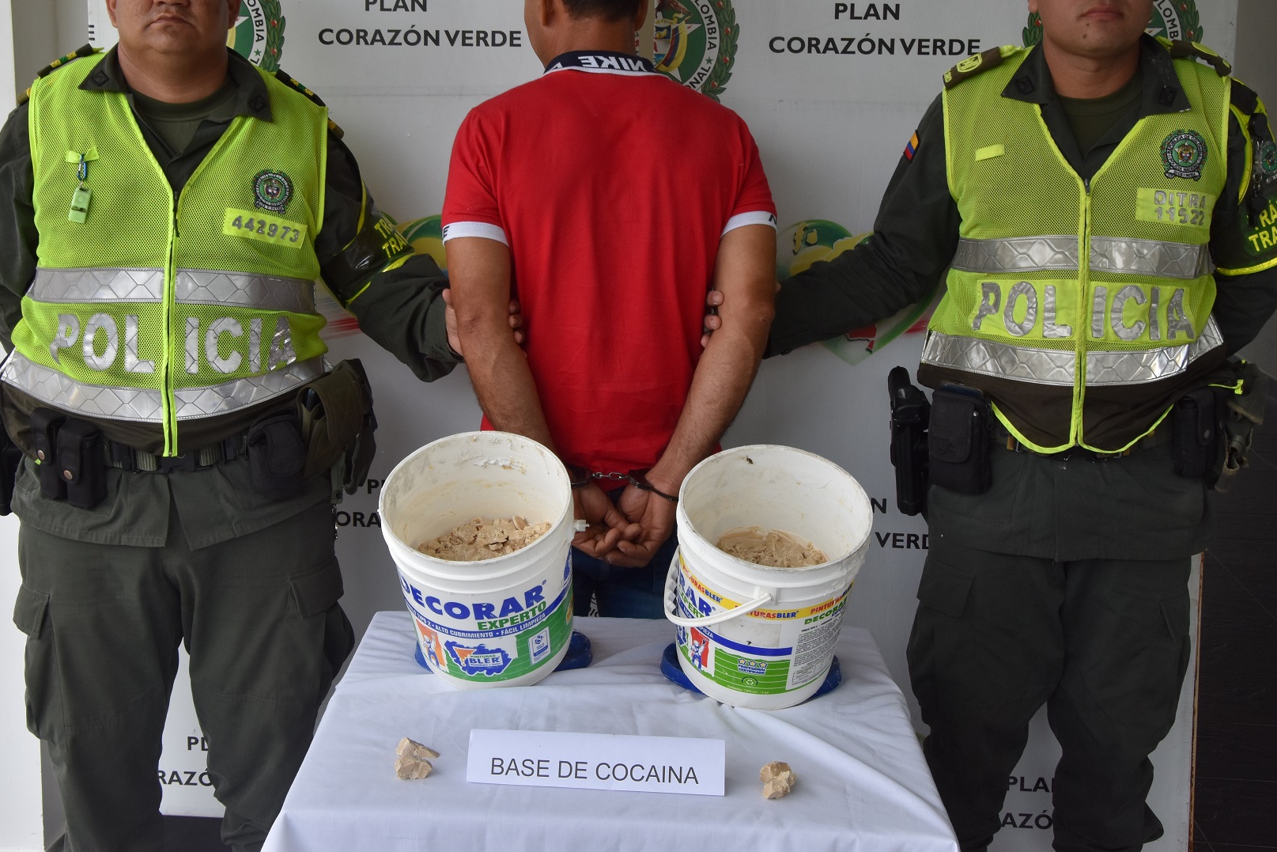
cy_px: 331
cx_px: 570
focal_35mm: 52
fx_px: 1845
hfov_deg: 38.1
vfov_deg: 25.9
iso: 400
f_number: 8
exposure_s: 1/250
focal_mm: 28
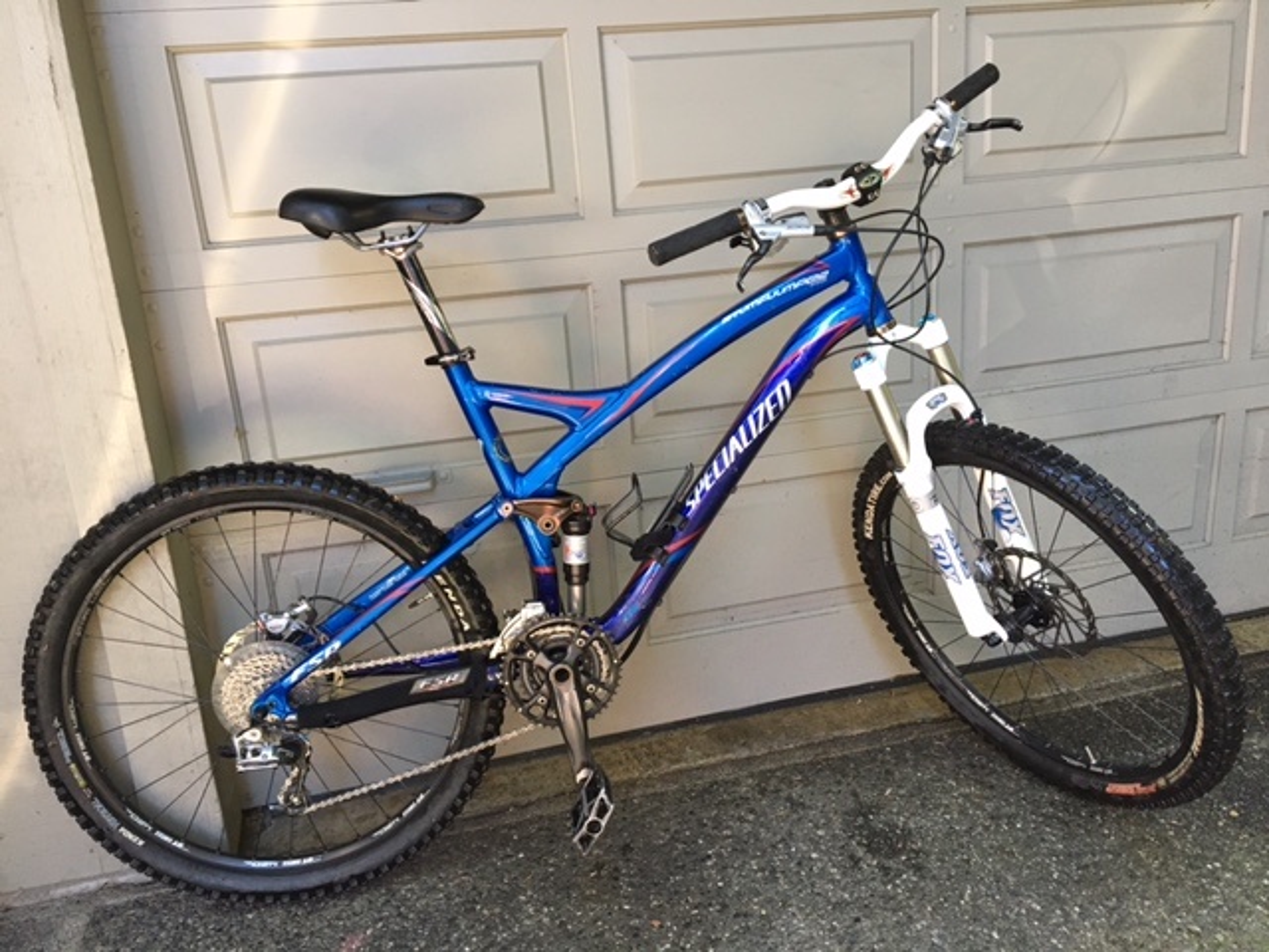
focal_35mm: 29
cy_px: 476
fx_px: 1063
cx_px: 634
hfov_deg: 61.7
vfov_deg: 48.2
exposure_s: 1/30
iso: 125
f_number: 2.2
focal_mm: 4.15
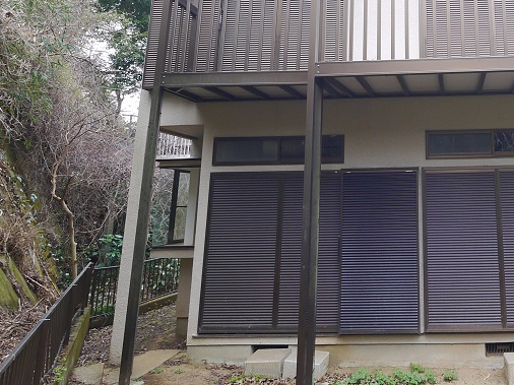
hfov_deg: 53.1
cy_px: 100
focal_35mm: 31
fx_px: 460
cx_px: 436
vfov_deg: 44.0
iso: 160
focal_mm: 7
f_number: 4
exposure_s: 1/100
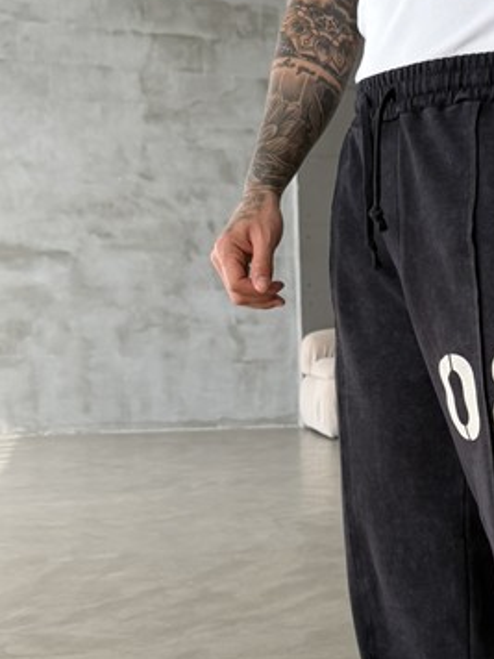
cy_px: 446
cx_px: 481
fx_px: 1028
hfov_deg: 25.8
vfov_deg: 35.2
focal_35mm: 54
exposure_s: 1/312
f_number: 1.78
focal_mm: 6.76
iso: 80
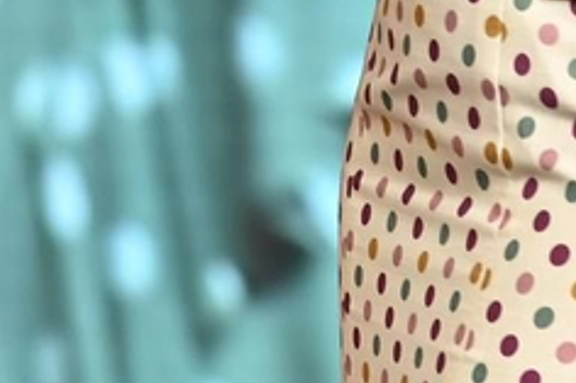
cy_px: -535
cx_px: -476
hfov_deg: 2.5
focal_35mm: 812
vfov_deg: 1.7
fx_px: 12983
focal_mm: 120
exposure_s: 1/320
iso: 1000
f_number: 4
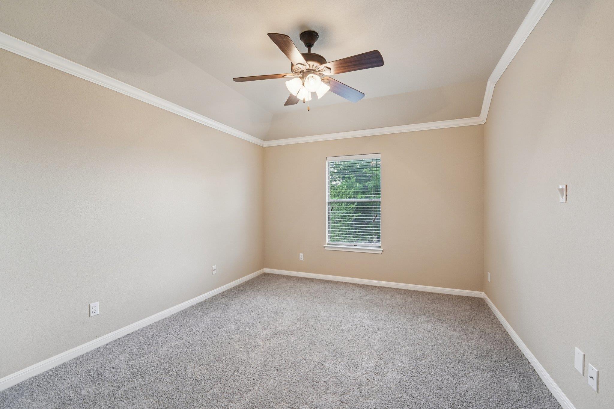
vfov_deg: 81.2
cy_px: 204
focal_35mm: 14
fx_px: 239
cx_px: 307
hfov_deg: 104.3
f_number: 8
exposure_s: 1/10
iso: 400
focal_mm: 14
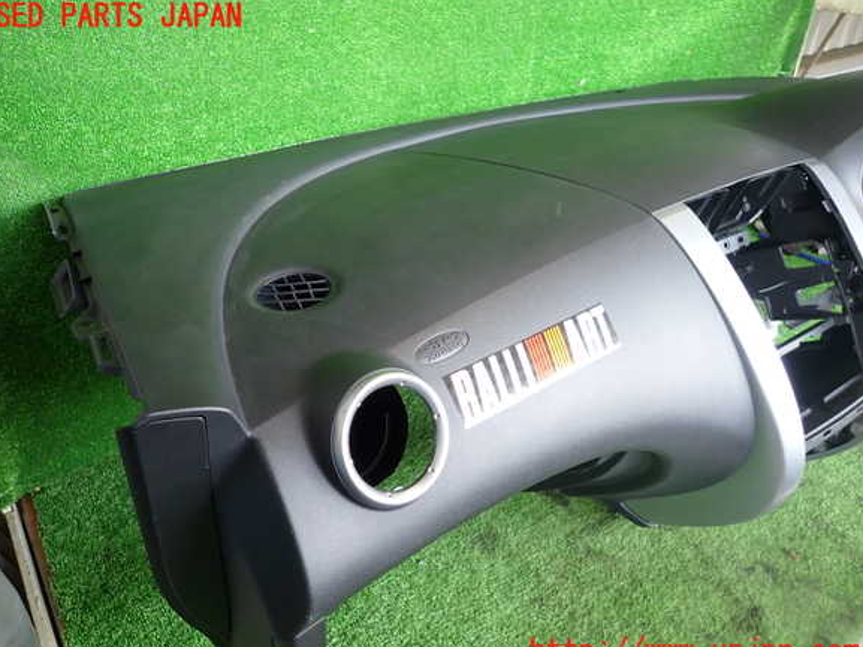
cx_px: 419
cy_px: 335
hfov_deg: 67.3
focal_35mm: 26
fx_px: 648
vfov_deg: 53.1
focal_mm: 4.5
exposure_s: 1/40
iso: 200
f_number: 2
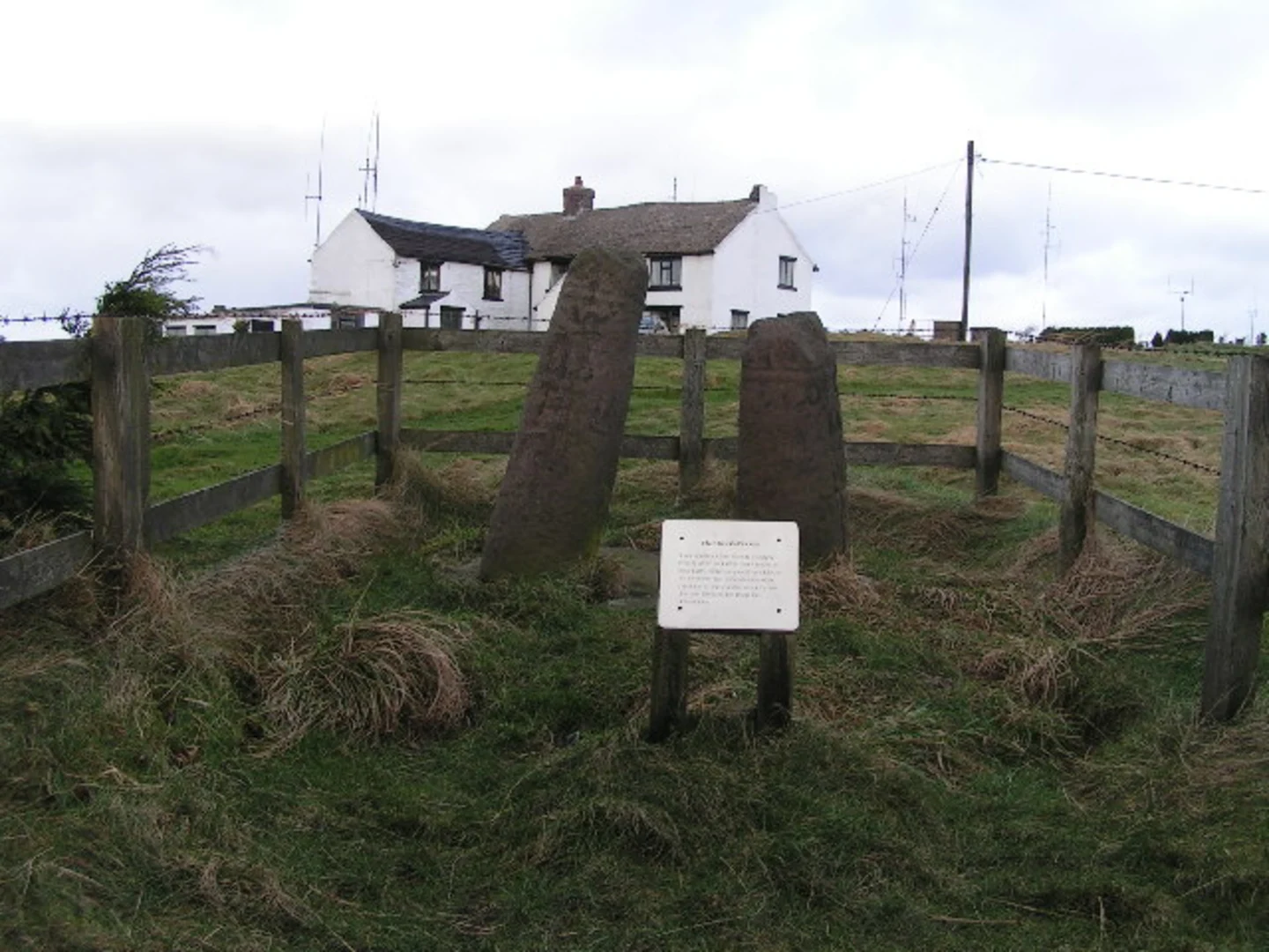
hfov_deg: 49.0
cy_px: 476
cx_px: 634
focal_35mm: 38
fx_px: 1393
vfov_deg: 37.7
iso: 50
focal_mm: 5.8
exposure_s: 1/40
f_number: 4.5
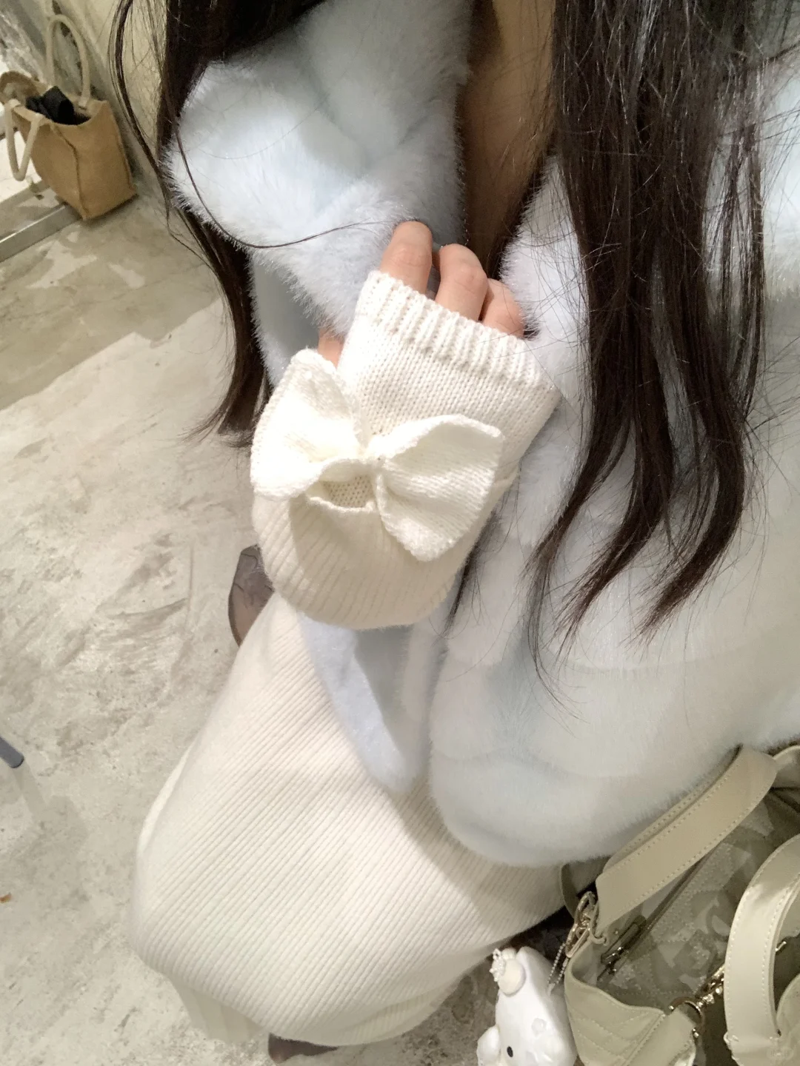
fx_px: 986
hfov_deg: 44.2
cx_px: 400
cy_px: 533
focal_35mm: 32
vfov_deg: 56.8
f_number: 2.2
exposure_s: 1/50
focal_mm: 2.87
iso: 160
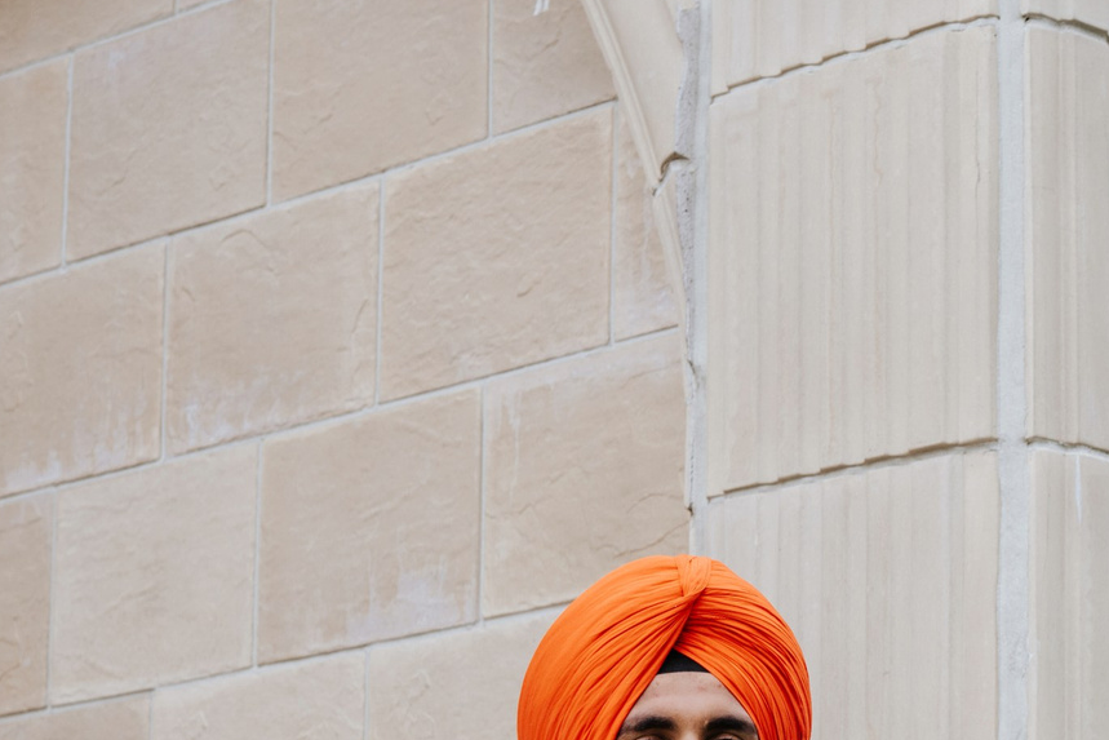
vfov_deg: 9.1
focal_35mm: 149
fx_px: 4590
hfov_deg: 13.2
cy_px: 825
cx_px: 1486
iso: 160
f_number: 5
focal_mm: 50
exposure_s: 1/400
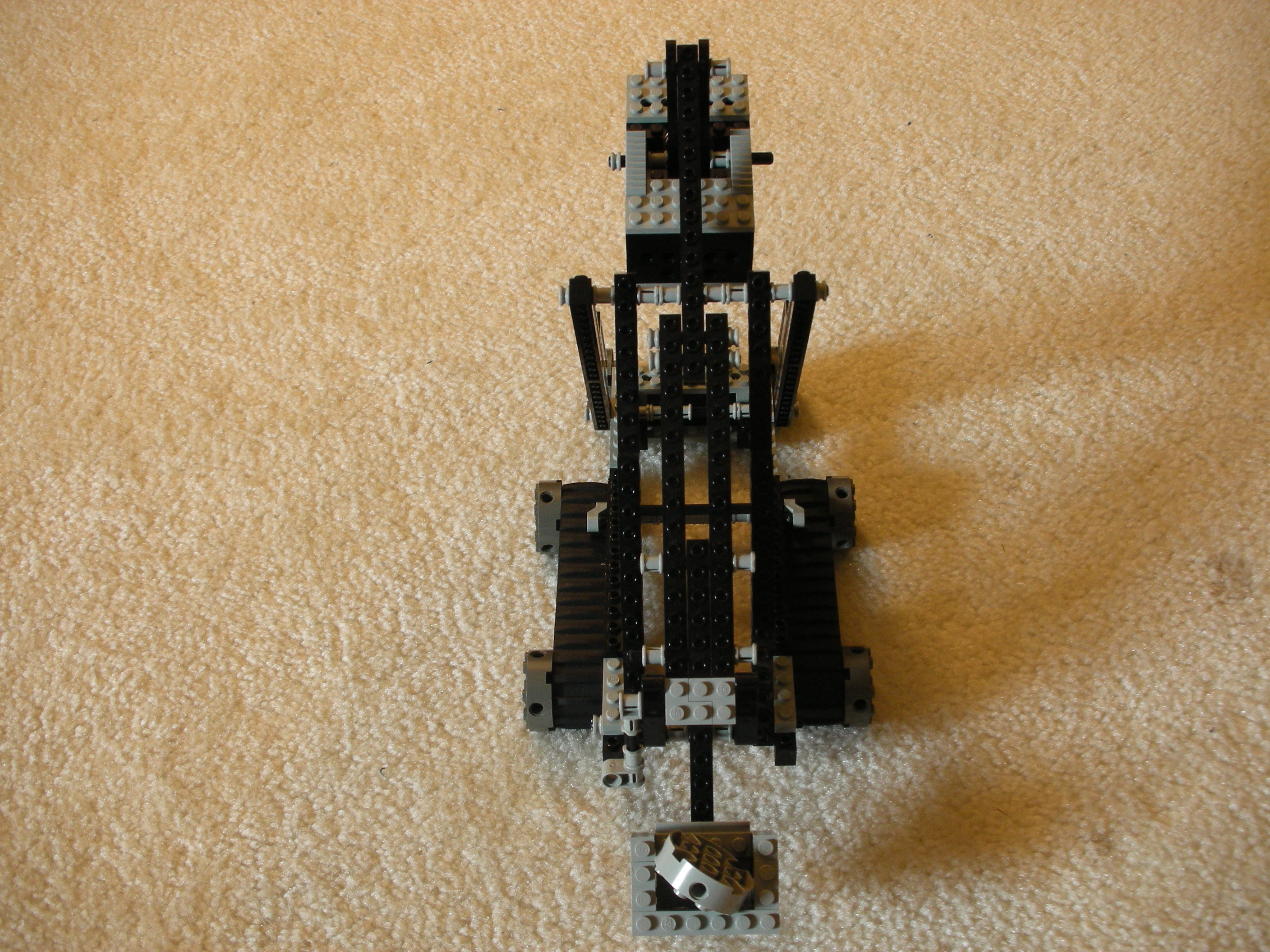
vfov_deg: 31.5
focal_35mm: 46
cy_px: 476
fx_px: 1688
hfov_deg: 41.2
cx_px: 635
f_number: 3.5
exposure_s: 1/4
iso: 113
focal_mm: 7.7
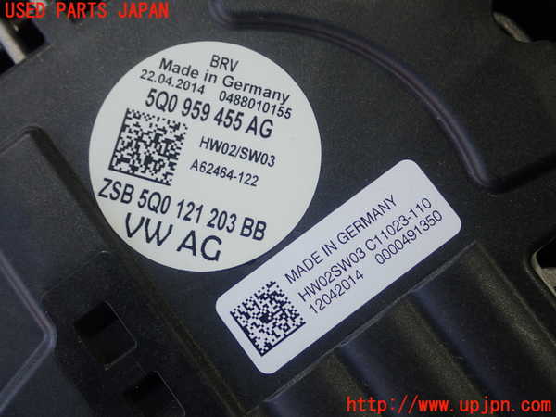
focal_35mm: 49
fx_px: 787
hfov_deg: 38.9
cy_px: 208
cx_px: 278
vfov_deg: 29.7
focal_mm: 8.99
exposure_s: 1/60
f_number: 3.2
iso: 200
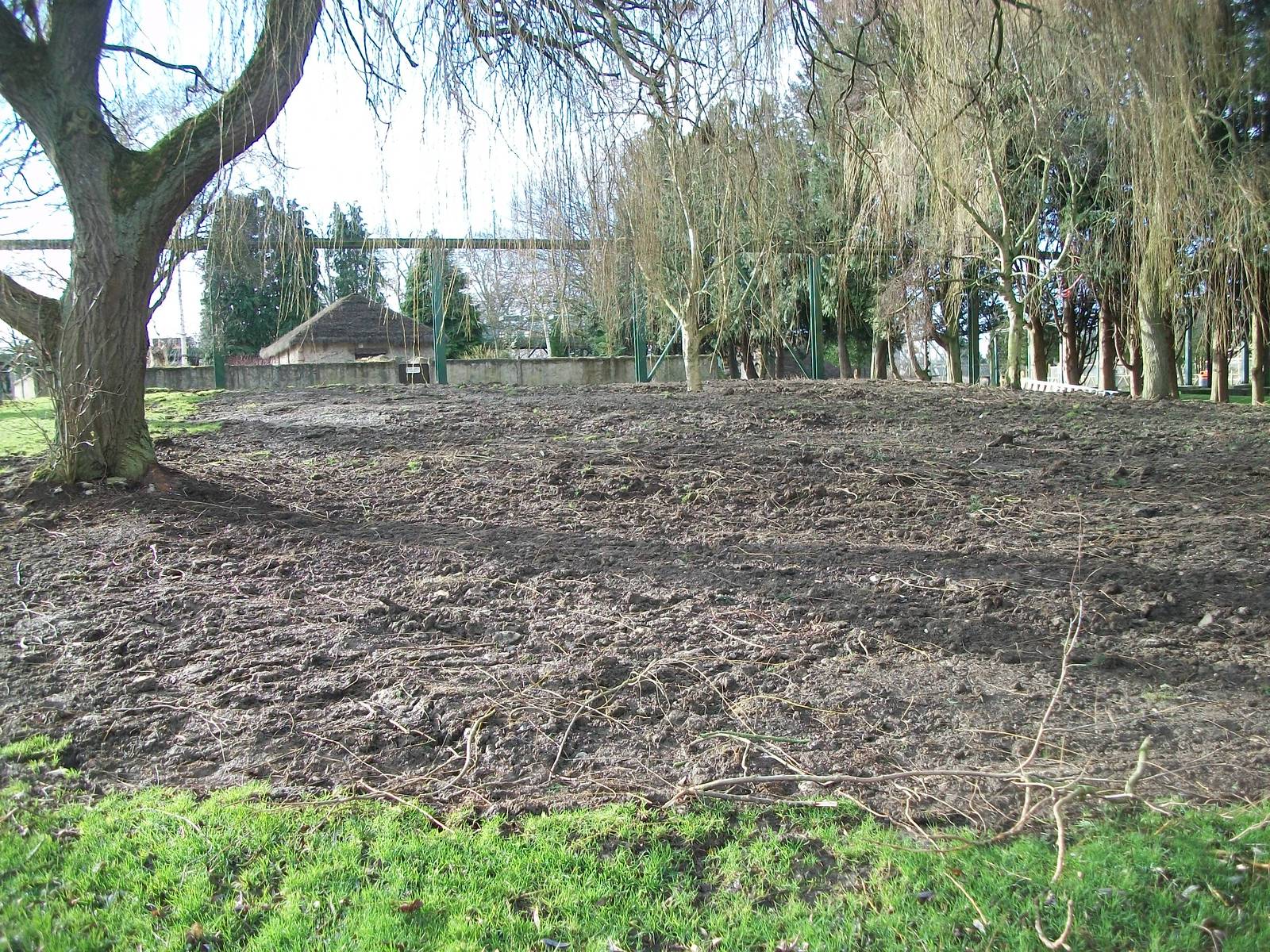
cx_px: 635
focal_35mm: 32
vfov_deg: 44.2
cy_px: 476
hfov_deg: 56.8
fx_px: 1174
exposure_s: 1/160
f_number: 2.9
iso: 80
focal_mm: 5.7
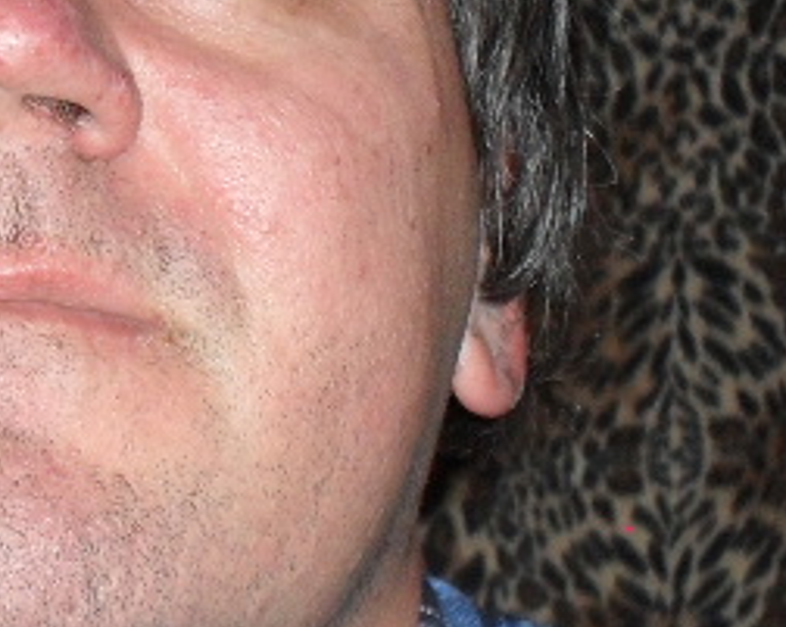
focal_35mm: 139
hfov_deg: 13.4
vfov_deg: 11.1
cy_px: 212
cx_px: -203
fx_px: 3230
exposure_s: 1/45
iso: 200
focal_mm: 6.3
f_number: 3.2
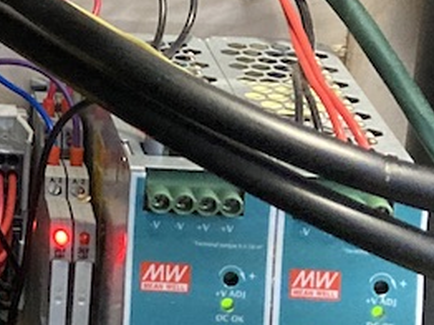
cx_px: -268
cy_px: -232
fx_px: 1716
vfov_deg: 10.3
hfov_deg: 13.4
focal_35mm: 137
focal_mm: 3.99
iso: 320
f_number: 1.8
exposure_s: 1/48
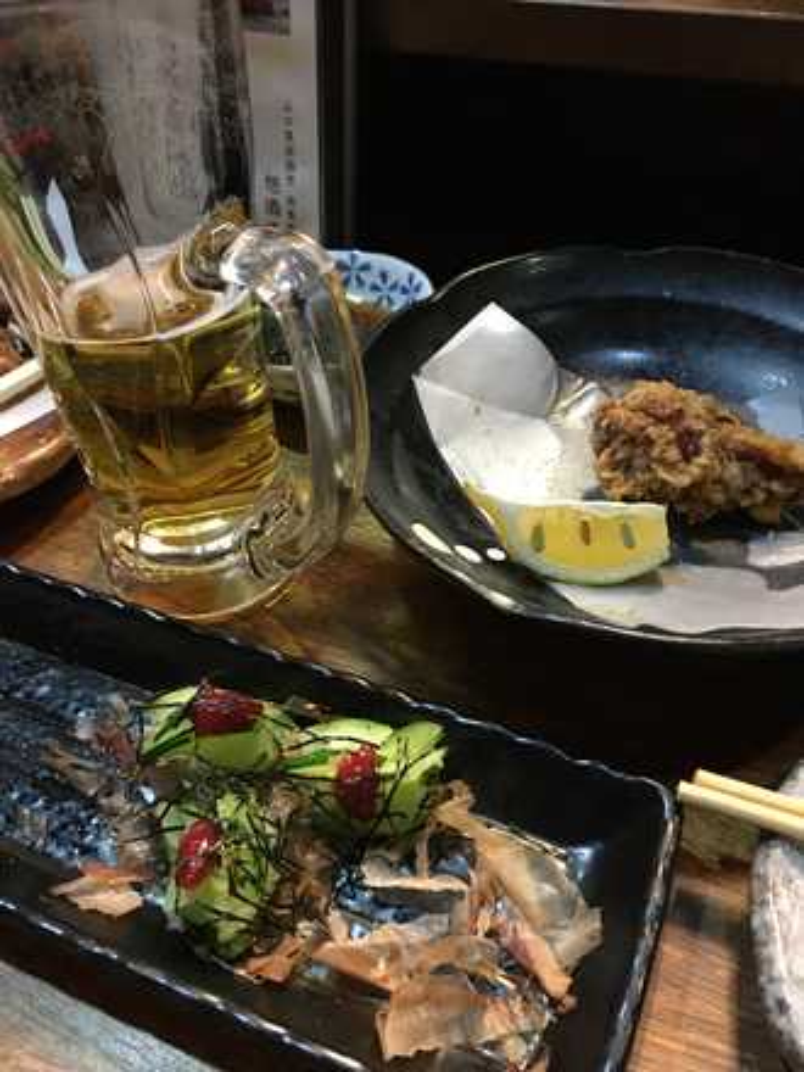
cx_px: 402
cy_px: 536
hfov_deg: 48.2
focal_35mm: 29
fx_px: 898
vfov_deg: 61.7
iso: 250
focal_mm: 4.15
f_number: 2.2
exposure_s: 1/15
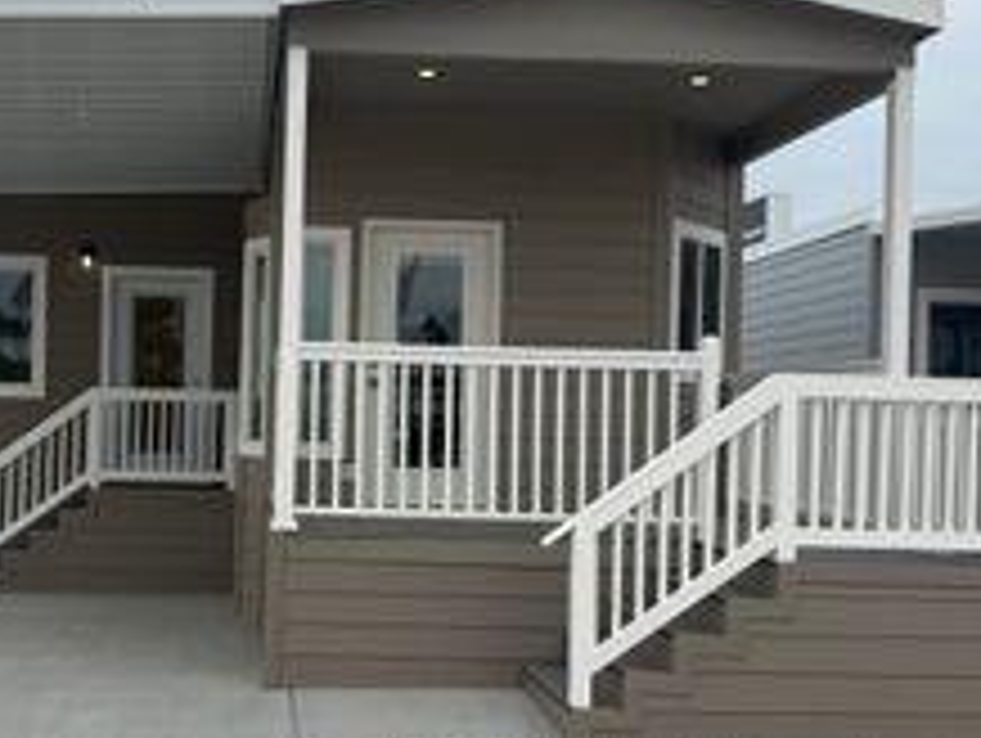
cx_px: 306
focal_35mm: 44
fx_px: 1248
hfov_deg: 42.2
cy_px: 400
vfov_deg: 32.9
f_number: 1.78
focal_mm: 6.76
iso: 80
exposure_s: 1/1901
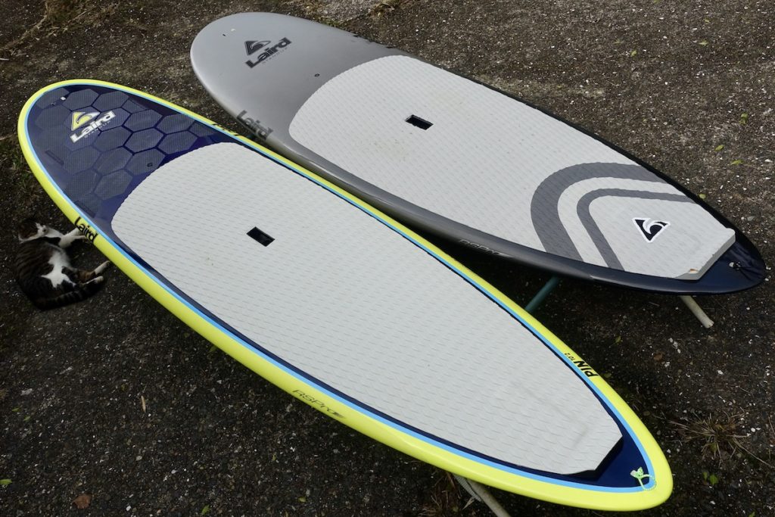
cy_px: 258
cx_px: 388
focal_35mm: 34
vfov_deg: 38.9
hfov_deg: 55.8
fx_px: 732
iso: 200
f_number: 5.6
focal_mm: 12.35
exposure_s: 1/125
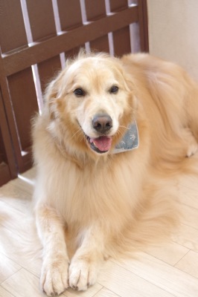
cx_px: 99
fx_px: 471
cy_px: 148
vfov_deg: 35.1
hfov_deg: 23.7
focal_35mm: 57
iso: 1600
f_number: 2.8
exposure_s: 1/80
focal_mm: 38
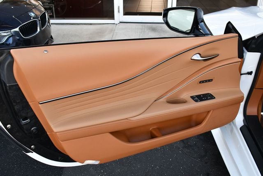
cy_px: 88
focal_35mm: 36
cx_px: 132
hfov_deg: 53.1
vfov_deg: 36.9
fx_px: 263
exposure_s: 1/250
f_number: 5
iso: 400
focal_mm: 18
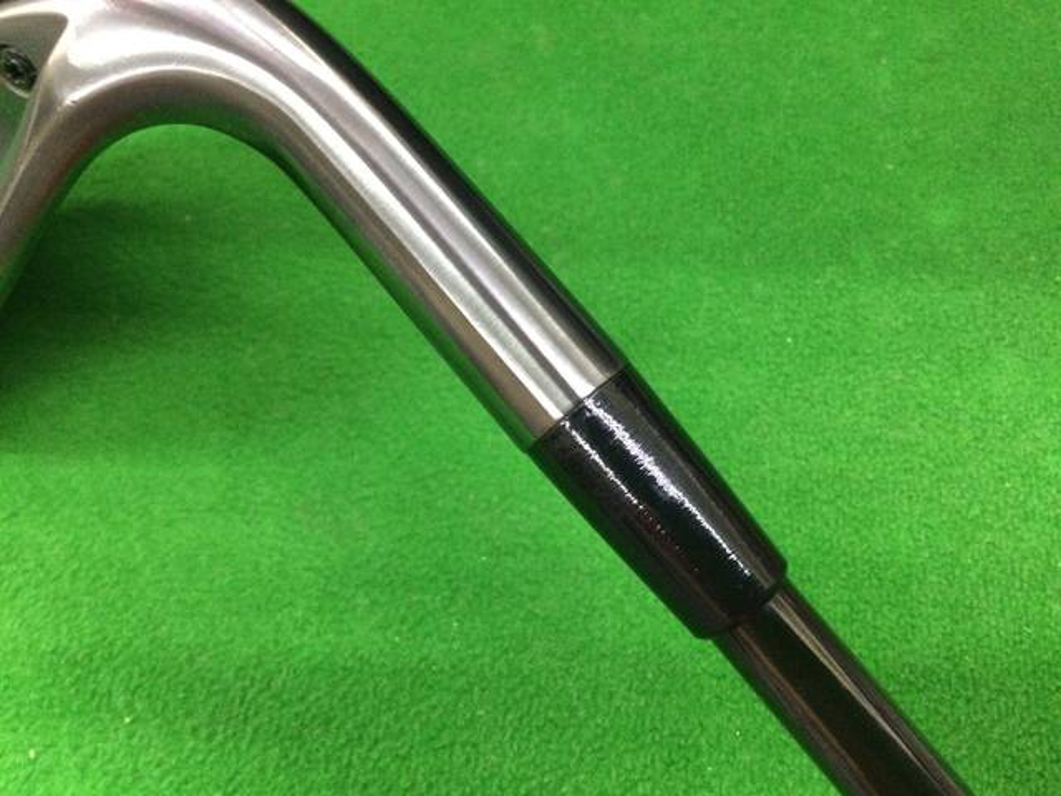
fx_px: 950
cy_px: 398
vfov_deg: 45.4
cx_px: 530
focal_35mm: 31
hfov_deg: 58.4
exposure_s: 1/30
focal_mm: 3.3
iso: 160
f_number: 2.4
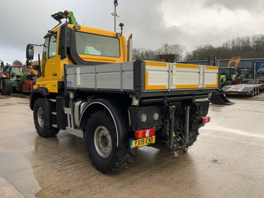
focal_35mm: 29
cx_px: 132
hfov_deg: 61.7
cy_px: 99
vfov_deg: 48.2
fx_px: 221
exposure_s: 1/122
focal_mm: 3
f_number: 1.8
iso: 20
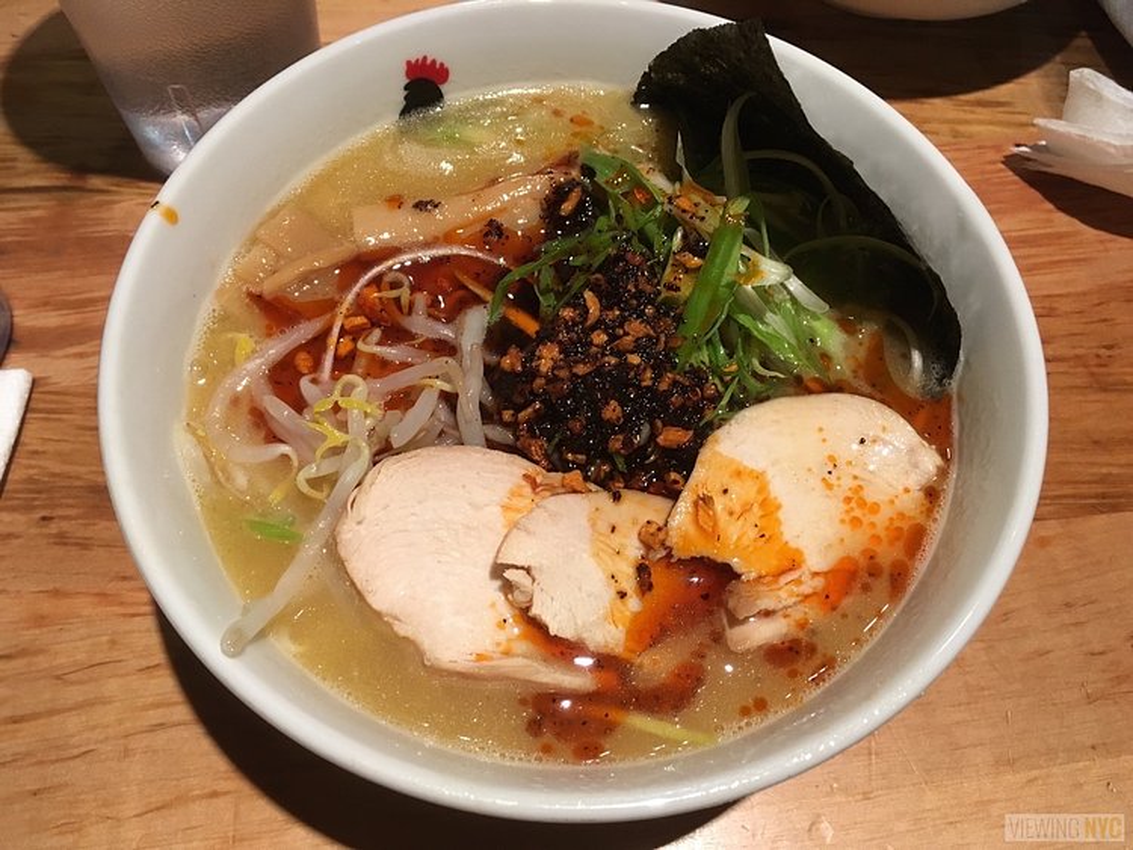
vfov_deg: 48.3
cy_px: 425
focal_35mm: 29
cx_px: 566
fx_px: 949
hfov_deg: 61.6
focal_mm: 4.15
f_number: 2.2
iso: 100
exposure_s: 1/30
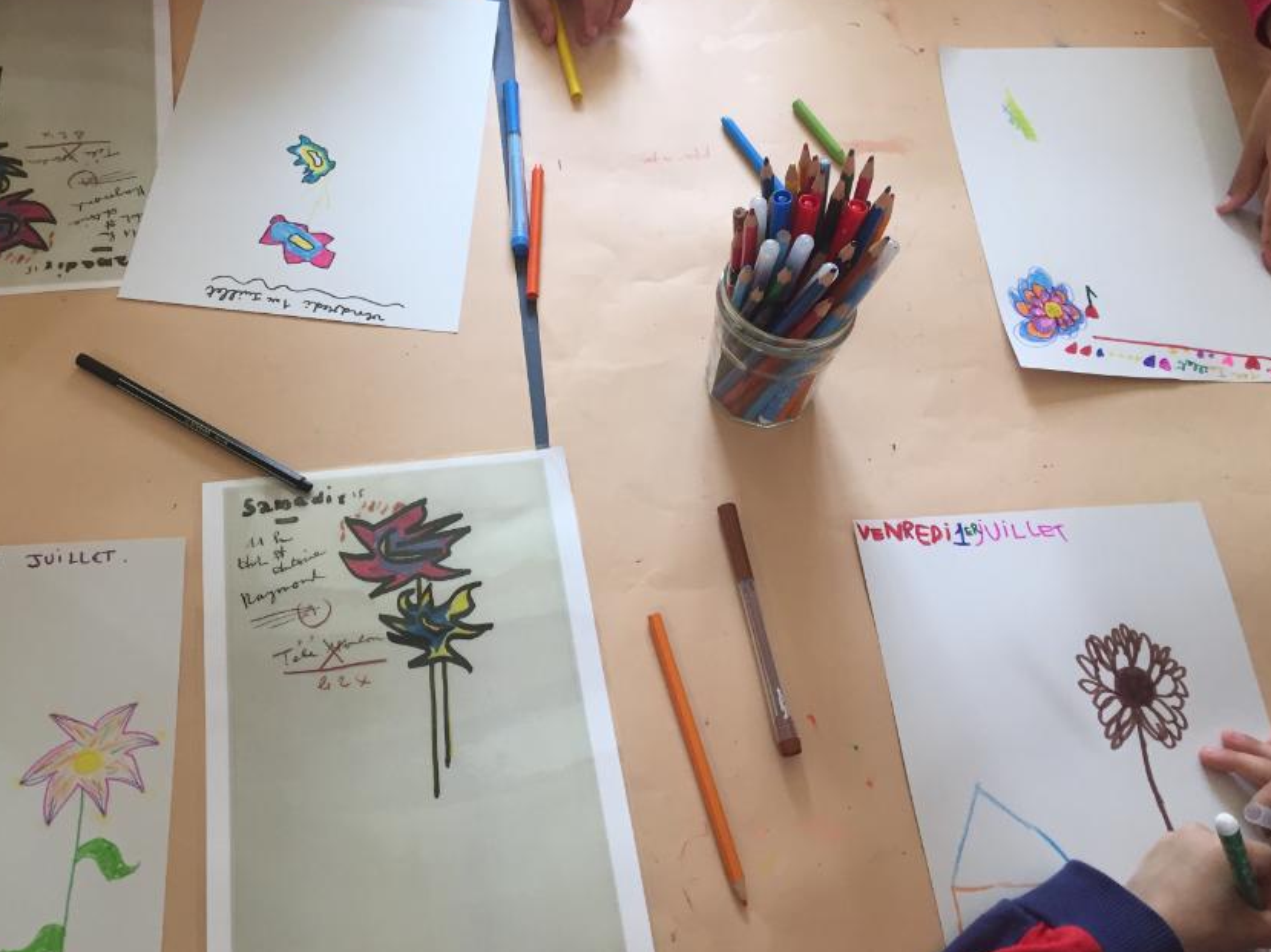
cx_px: 576
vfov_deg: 40.7
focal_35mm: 35
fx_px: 1285
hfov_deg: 52.6
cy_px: 457
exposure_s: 1/33
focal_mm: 4.15
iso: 50
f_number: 2.2
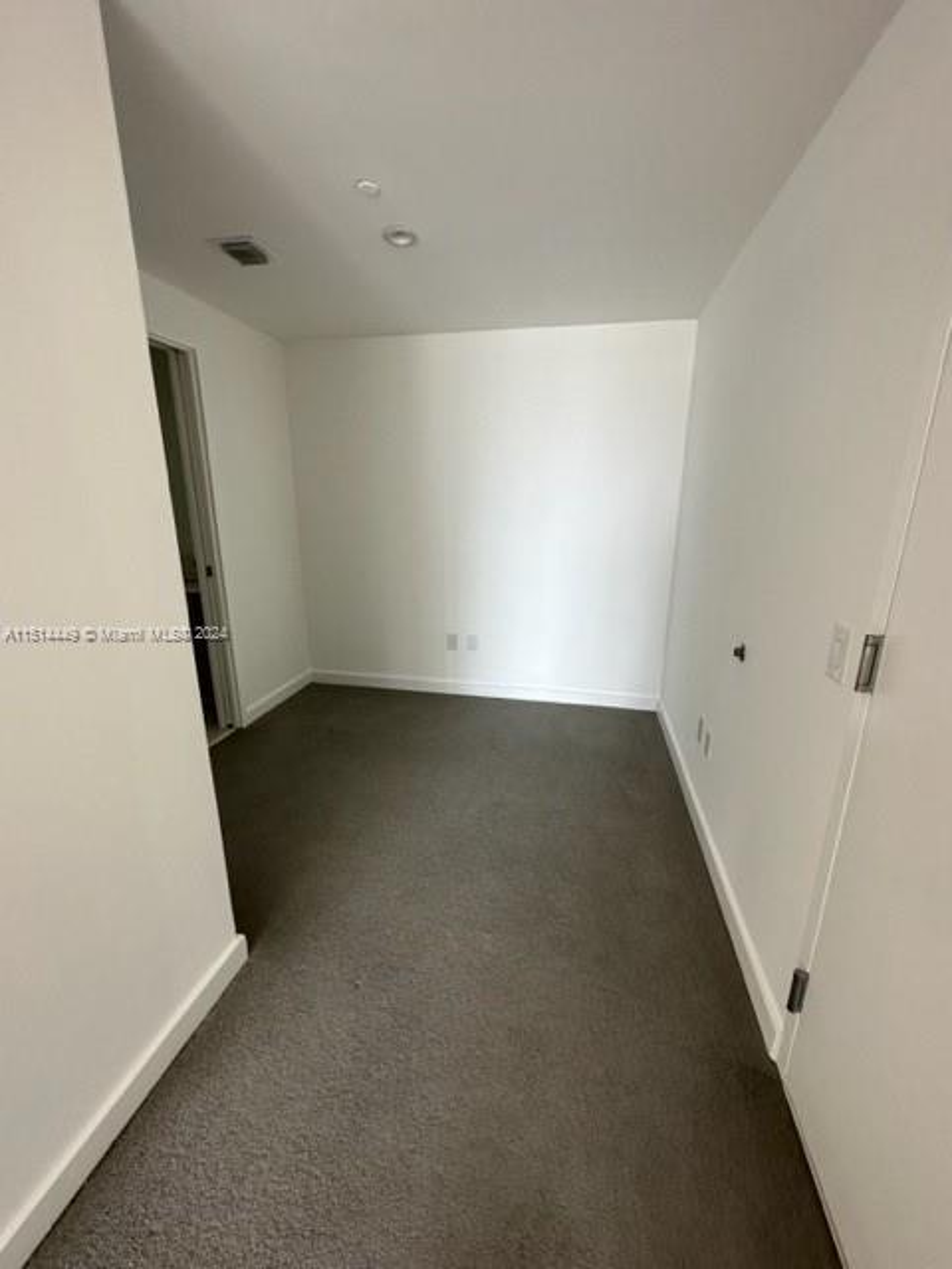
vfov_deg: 102.1
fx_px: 513
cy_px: 634
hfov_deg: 85.7
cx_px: 476
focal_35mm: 14
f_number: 2.2
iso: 160
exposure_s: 1/120
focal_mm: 2.22
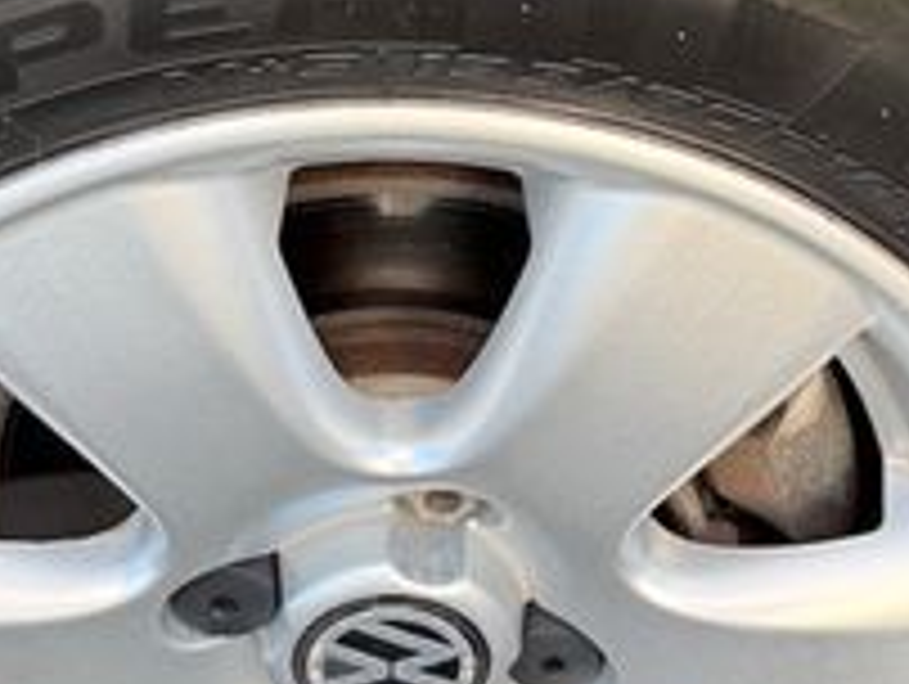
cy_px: 171
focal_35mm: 76
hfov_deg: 25.6
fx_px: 1998
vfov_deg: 19.3
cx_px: 486
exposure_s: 1/190
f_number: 1.78
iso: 100
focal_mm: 6.76
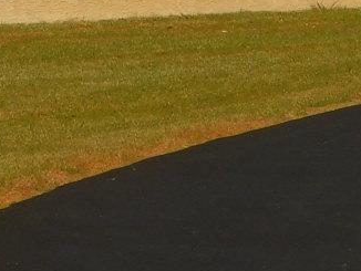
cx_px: -154
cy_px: -288
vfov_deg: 1.6
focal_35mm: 902
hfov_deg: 2.2
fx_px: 9414
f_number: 5.4
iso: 125
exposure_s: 1/1000
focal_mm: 32.7
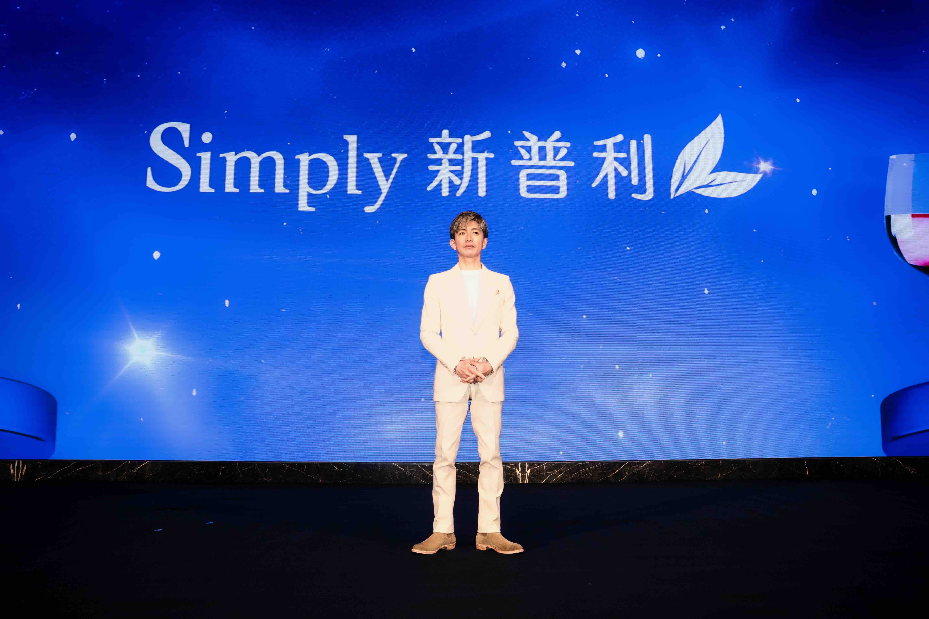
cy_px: 310
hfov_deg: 63.3
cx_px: 464
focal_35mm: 29
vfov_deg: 44.7
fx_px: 753
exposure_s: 1/250
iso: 1250
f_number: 7.1
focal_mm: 29.2
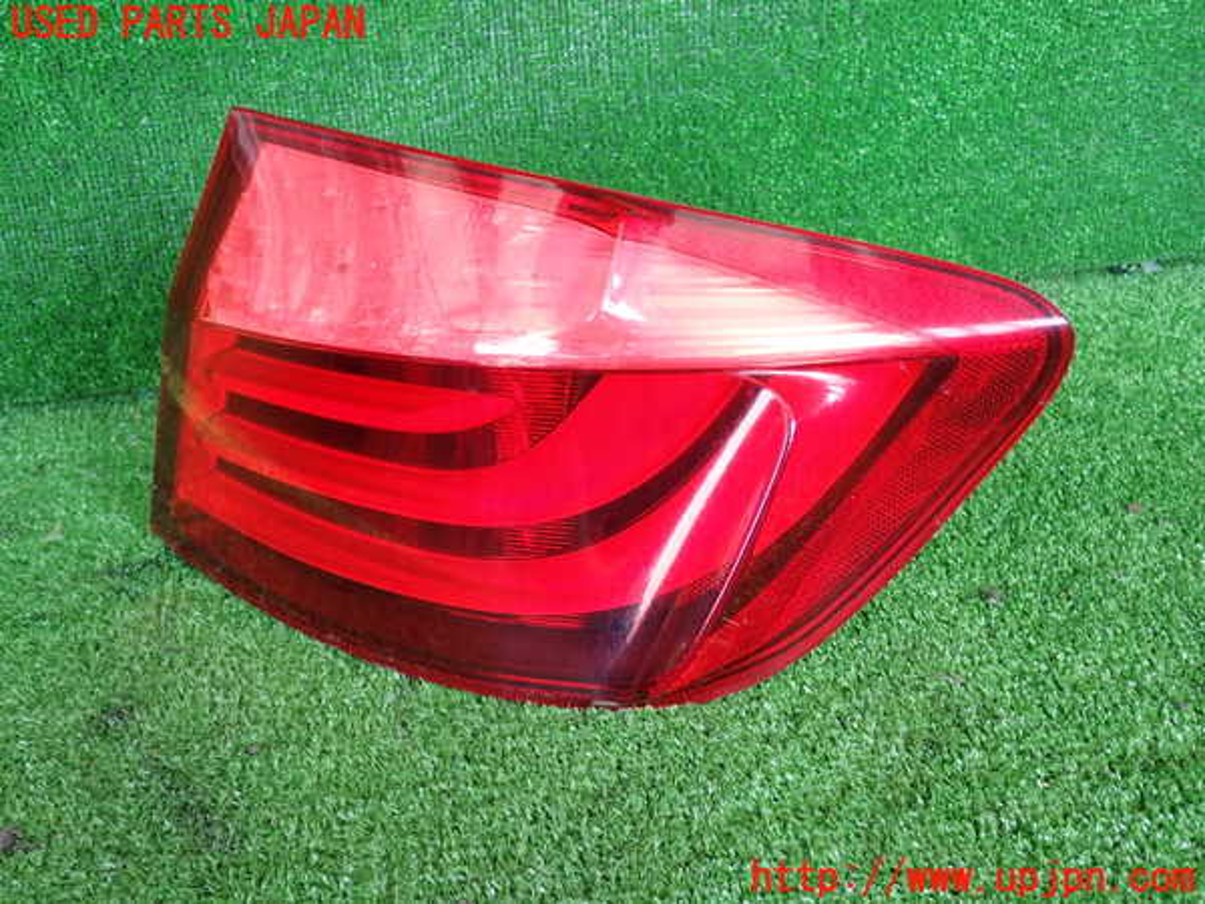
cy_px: 452
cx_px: 602
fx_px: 1114
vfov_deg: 44.2
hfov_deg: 56.8
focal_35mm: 32
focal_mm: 5.79
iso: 200
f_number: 2.4
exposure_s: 1/80
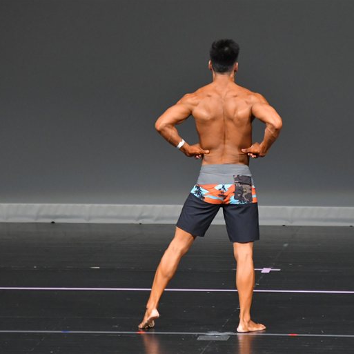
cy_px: 177
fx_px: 4674
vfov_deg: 4.3
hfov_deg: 4.3
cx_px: 252
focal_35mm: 404
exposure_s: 1/400
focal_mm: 210
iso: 4000
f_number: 5.6
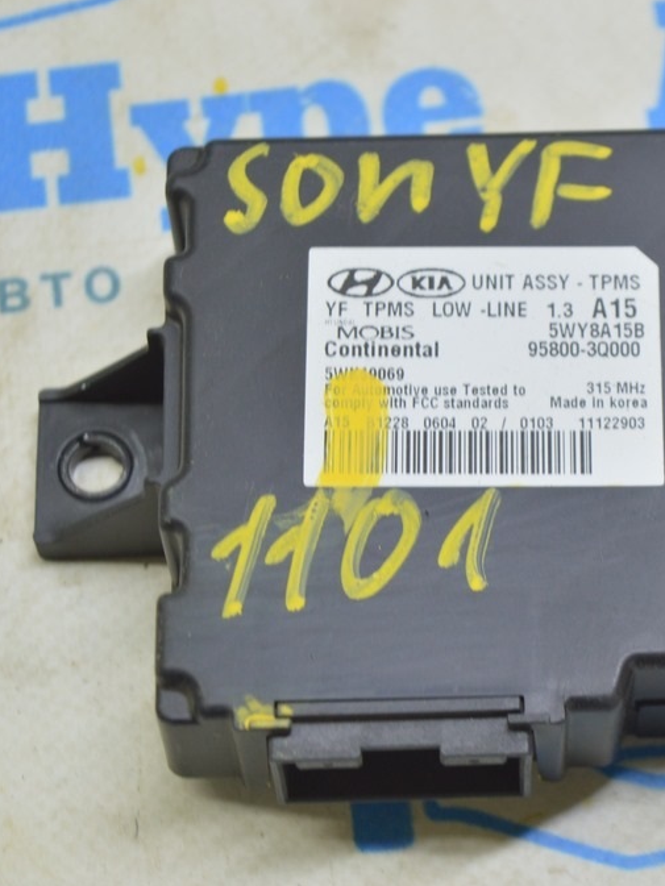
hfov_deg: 13.0
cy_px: 442
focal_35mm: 114
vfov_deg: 17.3
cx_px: 435
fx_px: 2919
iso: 400
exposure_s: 1/20
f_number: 5.6
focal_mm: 52
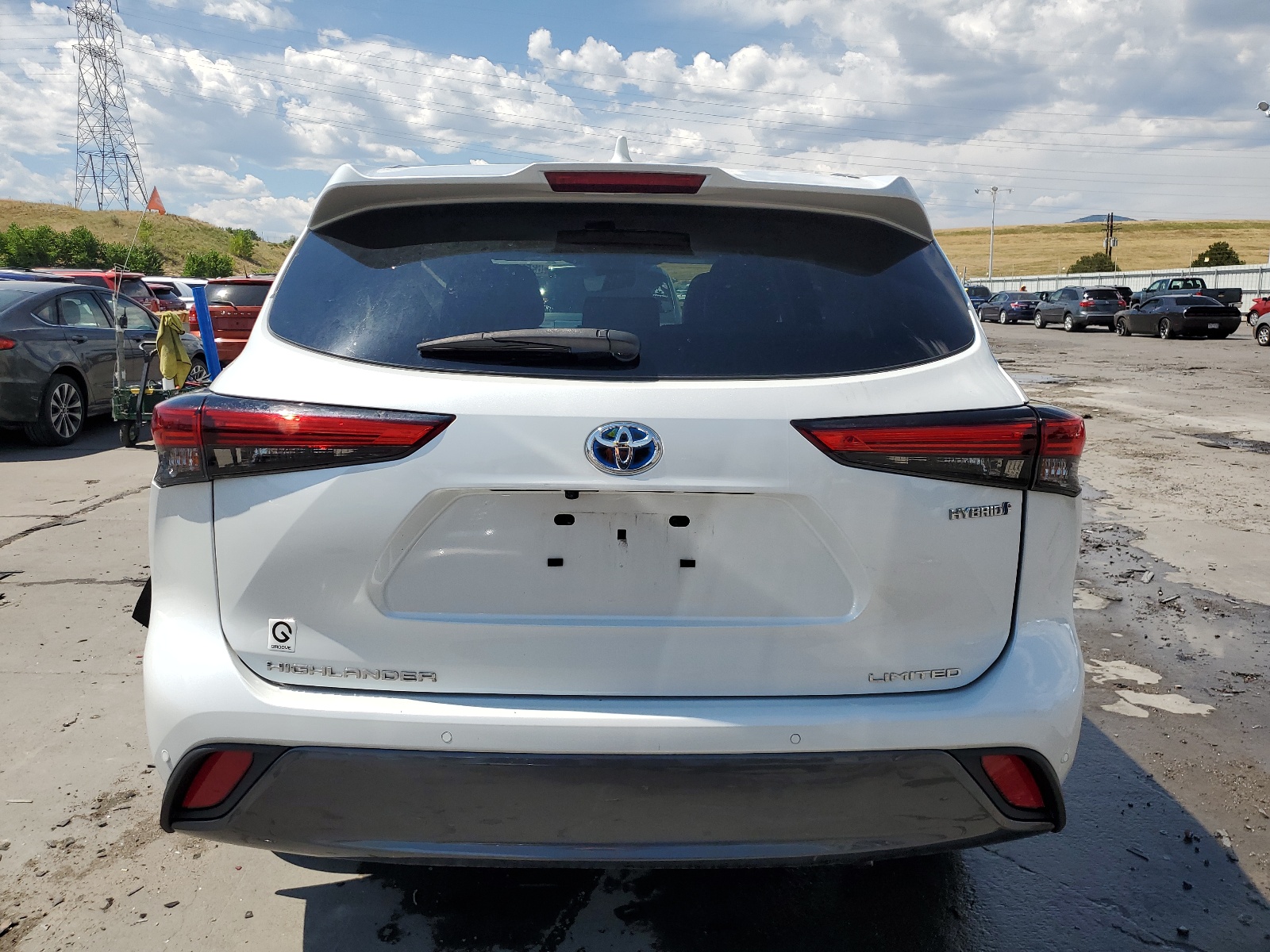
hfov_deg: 67.3
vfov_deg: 53.1
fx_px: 954
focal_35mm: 26
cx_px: 635
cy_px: 476
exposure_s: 1/5000
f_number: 1.5
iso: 50
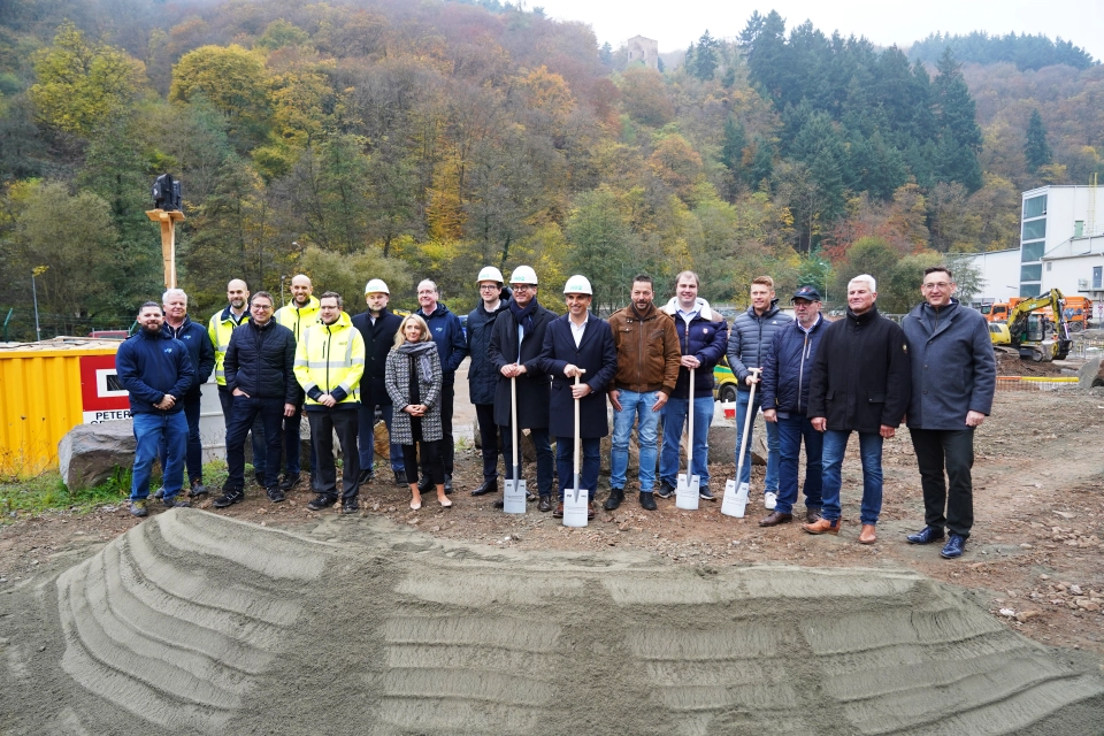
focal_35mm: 24
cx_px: 552
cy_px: 368
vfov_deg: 53.1
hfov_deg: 73.7
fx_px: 736
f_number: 4
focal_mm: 24
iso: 800
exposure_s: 1/250
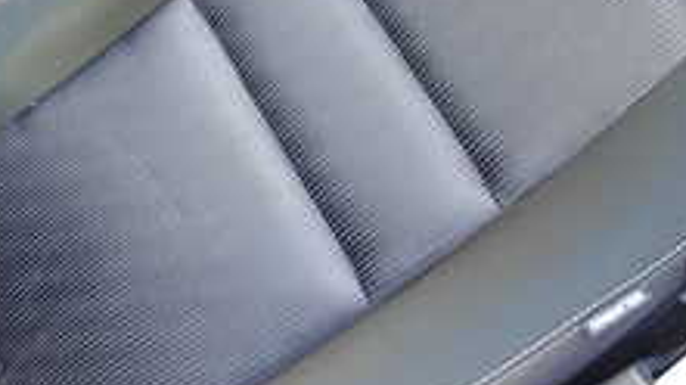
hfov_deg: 27.4
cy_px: 307
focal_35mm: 74
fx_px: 1345
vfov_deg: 16.2
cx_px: 43
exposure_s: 1/50
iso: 200
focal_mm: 4.5
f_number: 2
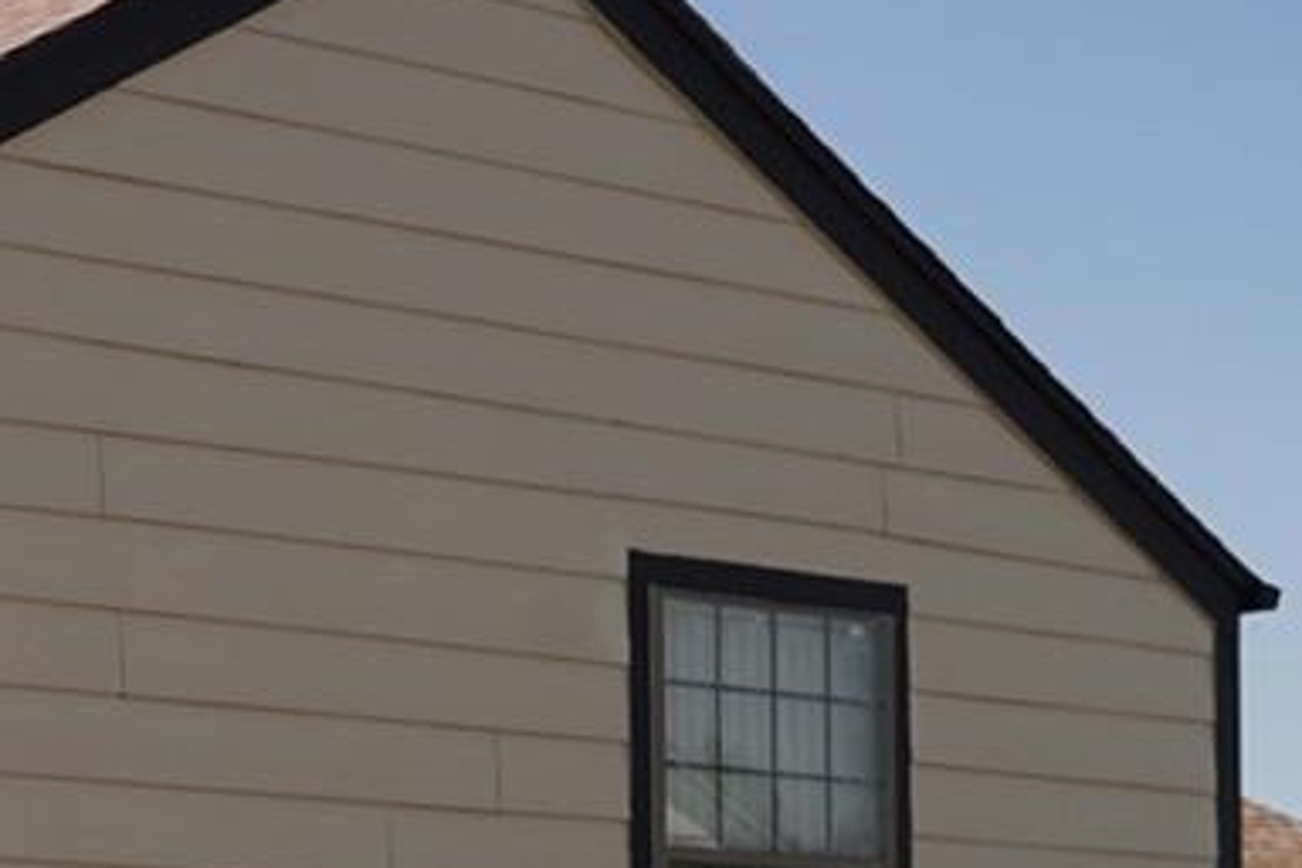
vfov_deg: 10.6
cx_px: -600
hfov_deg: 15.3
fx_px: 4520
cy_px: 1248
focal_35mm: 125
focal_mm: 30
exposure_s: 1/500
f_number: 8
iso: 160
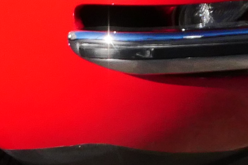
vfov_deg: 2.5
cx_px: -61
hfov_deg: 3.7
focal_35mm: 553
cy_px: -268
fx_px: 3808
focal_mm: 36
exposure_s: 1/1600
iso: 1000
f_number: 5.3
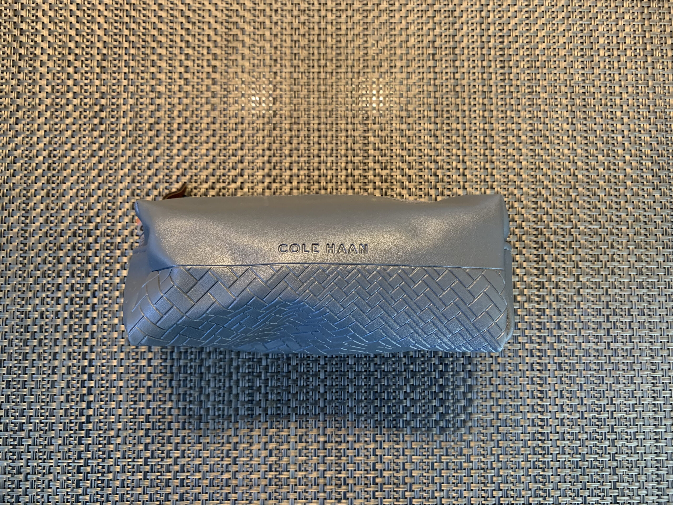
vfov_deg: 53.1
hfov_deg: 67.3
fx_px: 505
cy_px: 252
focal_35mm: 26
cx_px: 336
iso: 160
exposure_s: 1/50
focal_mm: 4.25
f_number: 1.8
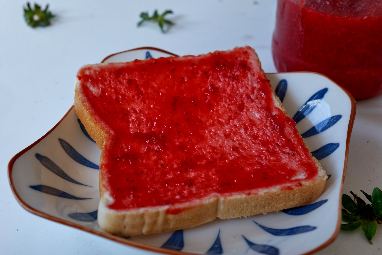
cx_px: 191
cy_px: 128
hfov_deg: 37.5
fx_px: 562
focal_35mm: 53
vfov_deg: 25.5
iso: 1250
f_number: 9
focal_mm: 53
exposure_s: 1/60
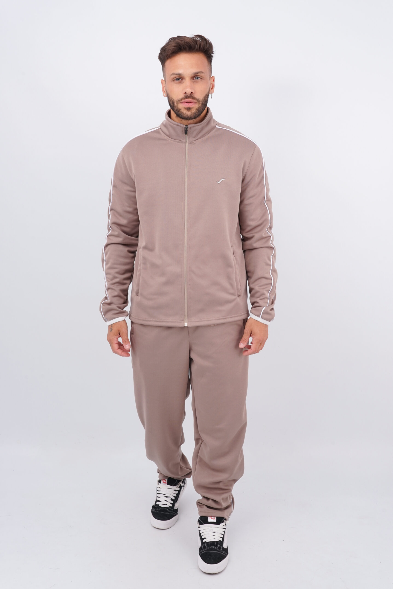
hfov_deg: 32.6
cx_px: 196
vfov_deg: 47.4
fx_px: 671
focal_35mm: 41
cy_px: 294
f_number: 14
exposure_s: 1/125
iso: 160
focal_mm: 41
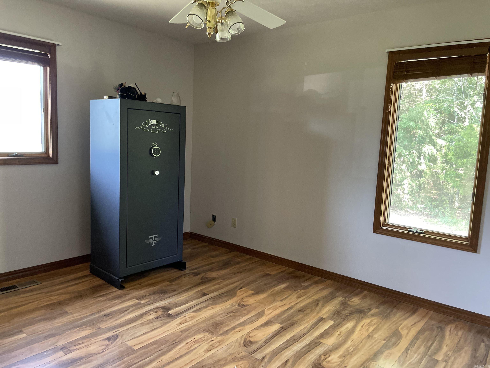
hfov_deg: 67.3
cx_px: 245
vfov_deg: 53.1
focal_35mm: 26
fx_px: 368
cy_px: 184
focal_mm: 4.2
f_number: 1.6
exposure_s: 1/60
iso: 320
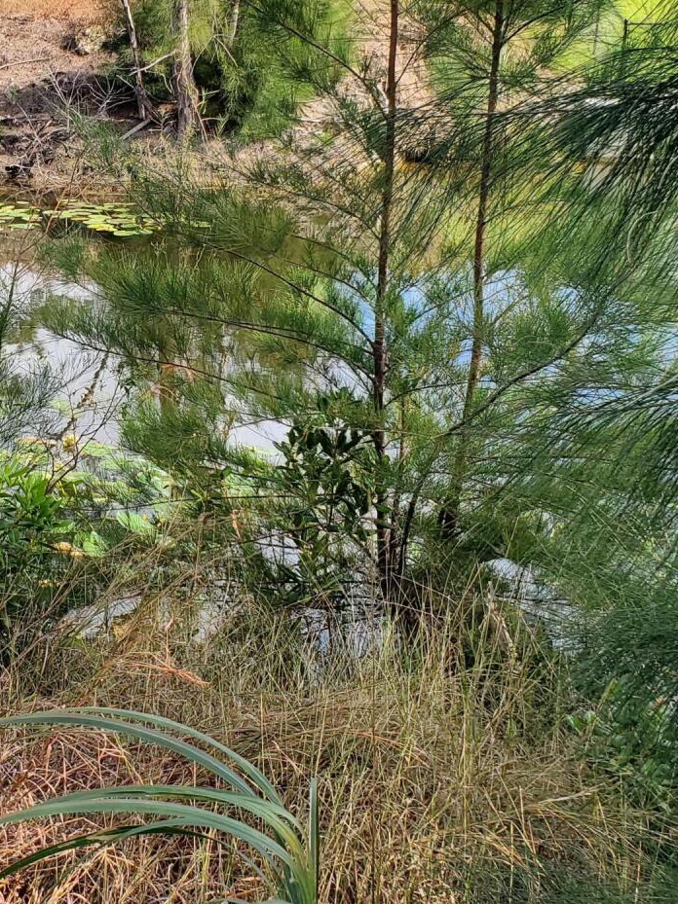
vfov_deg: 34.0
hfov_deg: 24.9
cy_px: 285
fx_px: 1463
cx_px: 9
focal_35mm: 56
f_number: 2.4
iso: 50
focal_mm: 4.3
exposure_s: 1/697
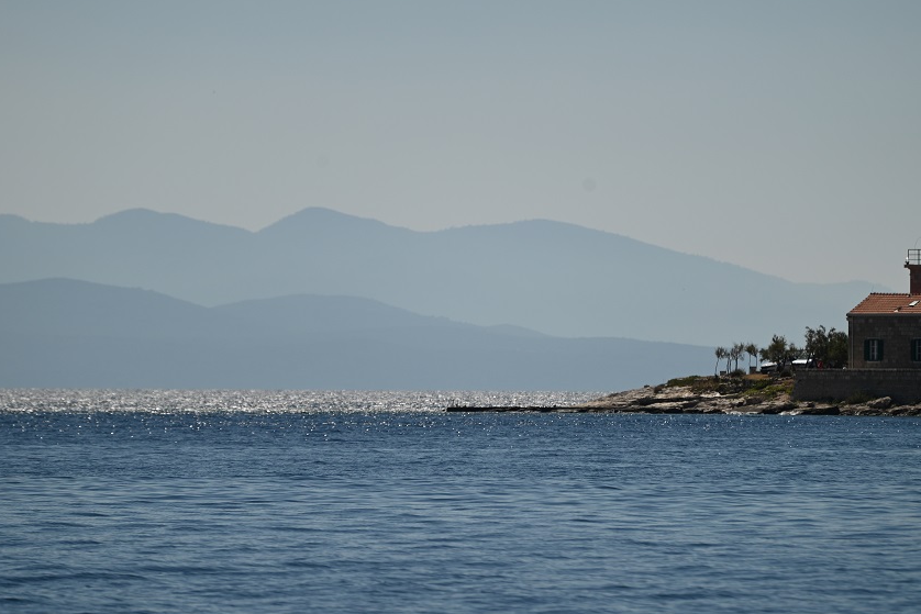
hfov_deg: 5.8
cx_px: 486
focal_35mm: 358
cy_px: 306
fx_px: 9160
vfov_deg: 3.8
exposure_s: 1/1600
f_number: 5.6
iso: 100
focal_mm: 300
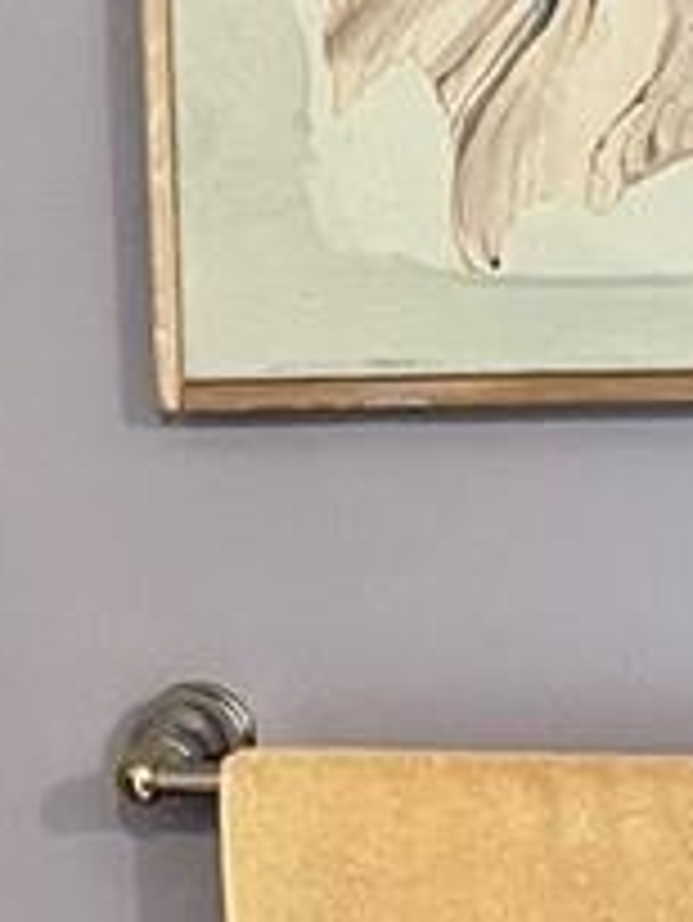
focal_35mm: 152
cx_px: 50
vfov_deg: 12.6
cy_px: 1187
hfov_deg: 9.7
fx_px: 4053
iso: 320
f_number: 1.6
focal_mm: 4.2
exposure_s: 1/60
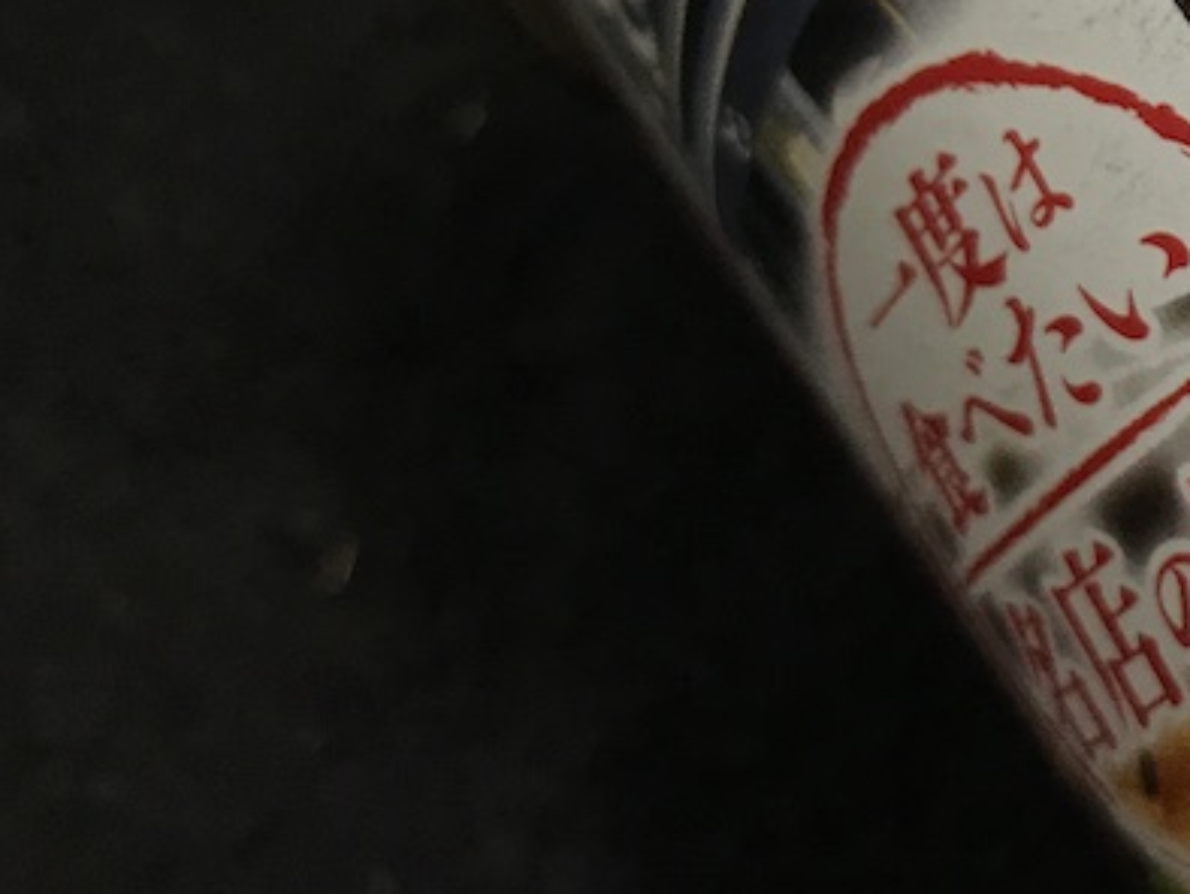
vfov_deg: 20.1
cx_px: 1459
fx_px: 2442
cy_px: 9
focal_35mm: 71
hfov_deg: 24.6
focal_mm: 3.99
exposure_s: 1/24
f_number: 1.8
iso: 40
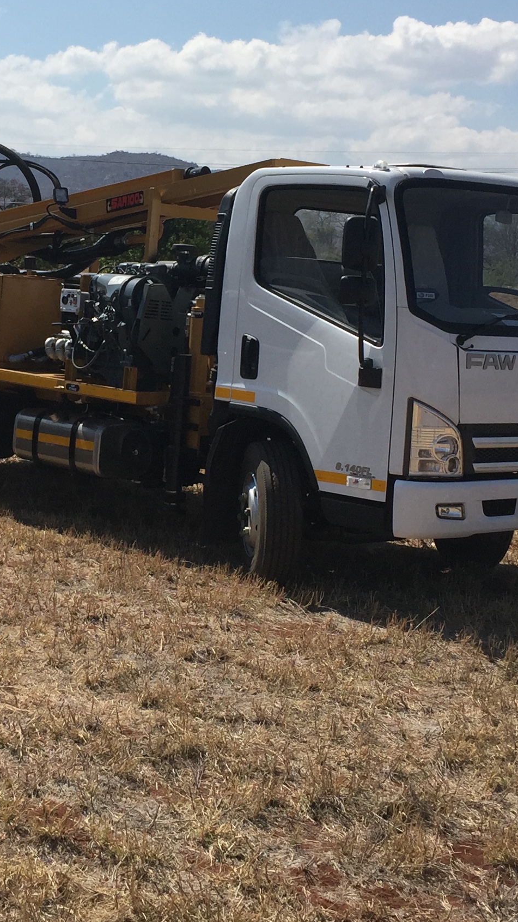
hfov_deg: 19.6
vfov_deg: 34.2
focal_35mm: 61
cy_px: 369
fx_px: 1490
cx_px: 123
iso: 32
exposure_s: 1/3597
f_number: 2.2
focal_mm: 4.15
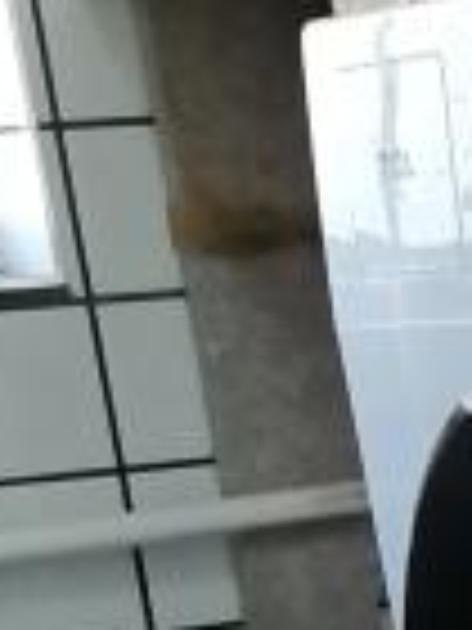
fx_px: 3745
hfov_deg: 6.4
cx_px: 1551
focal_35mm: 206
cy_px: 1244
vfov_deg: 9.1
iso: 92
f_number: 1.9
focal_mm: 5.52
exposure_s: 1/50
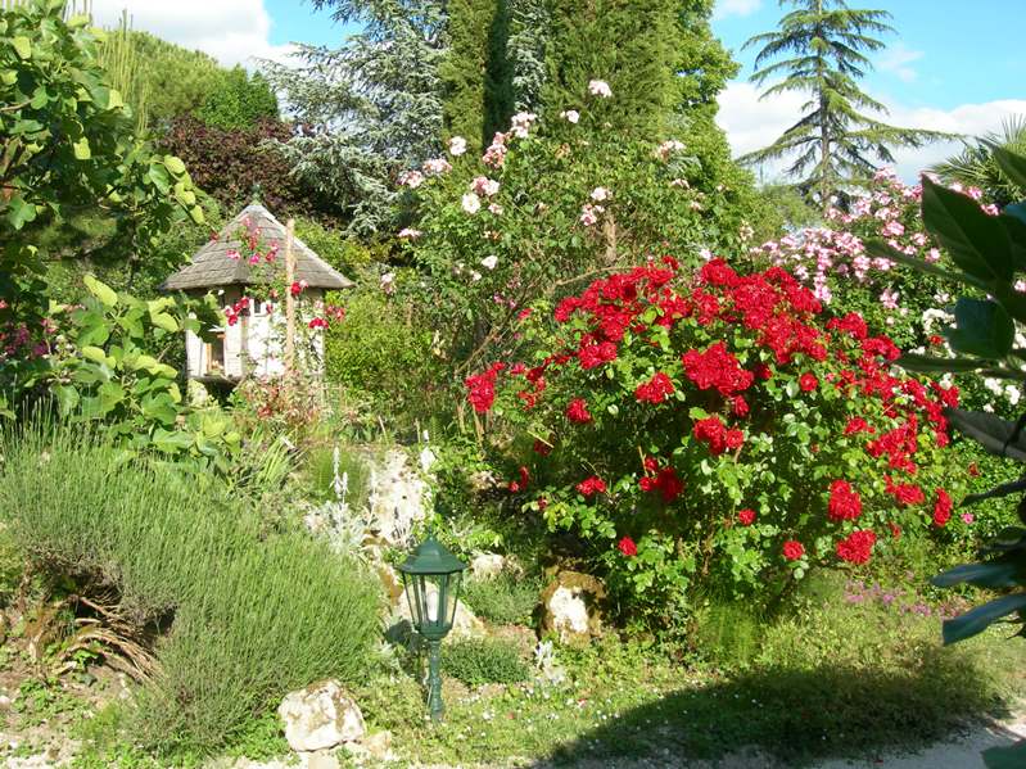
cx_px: 513
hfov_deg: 49.0
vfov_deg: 37.7
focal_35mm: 38
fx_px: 1126
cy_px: 384
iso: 50
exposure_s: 1/200
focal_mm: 7.8
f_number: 4.8
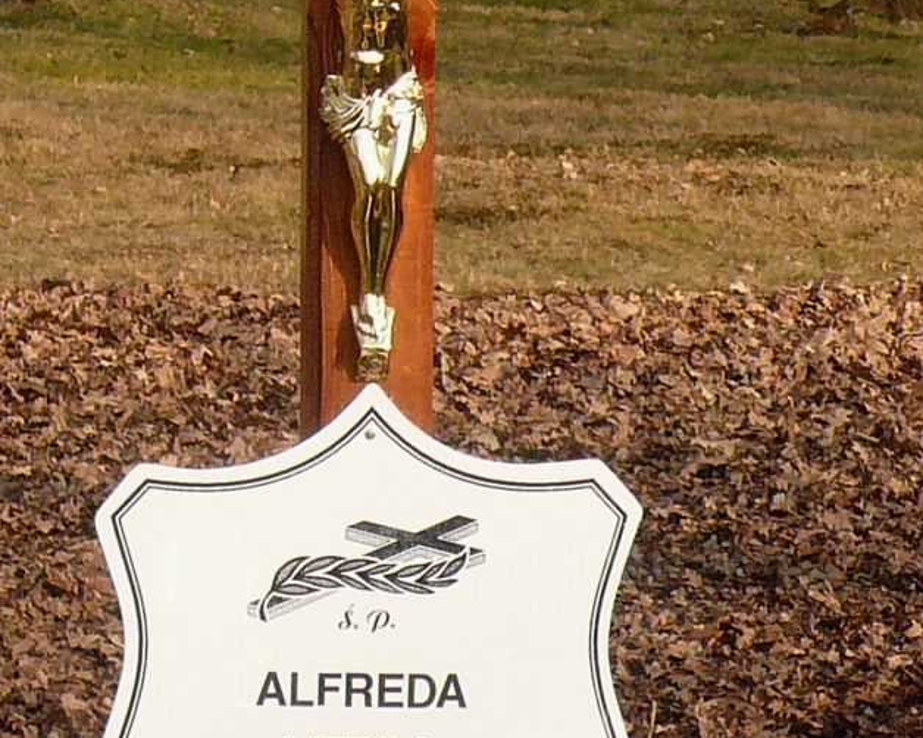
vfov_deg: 8.4
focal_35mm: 184
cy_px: 378
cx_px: 400
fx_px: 5025
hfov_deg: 10.5
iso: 100
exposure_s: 1/800
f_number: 3.6
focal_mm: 8.1
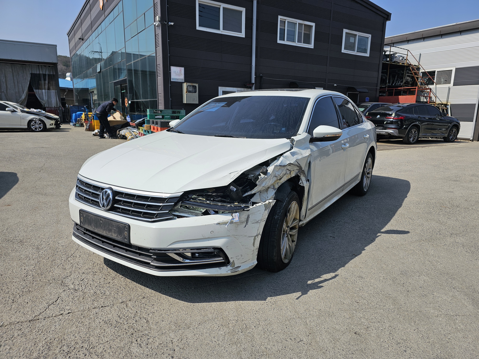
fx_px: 318
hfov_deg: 73.9
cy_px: 180
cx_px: 240
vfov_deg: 58.9
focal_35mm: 23
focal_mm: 6.3
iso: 16
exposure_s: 1/1493
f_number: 1.7
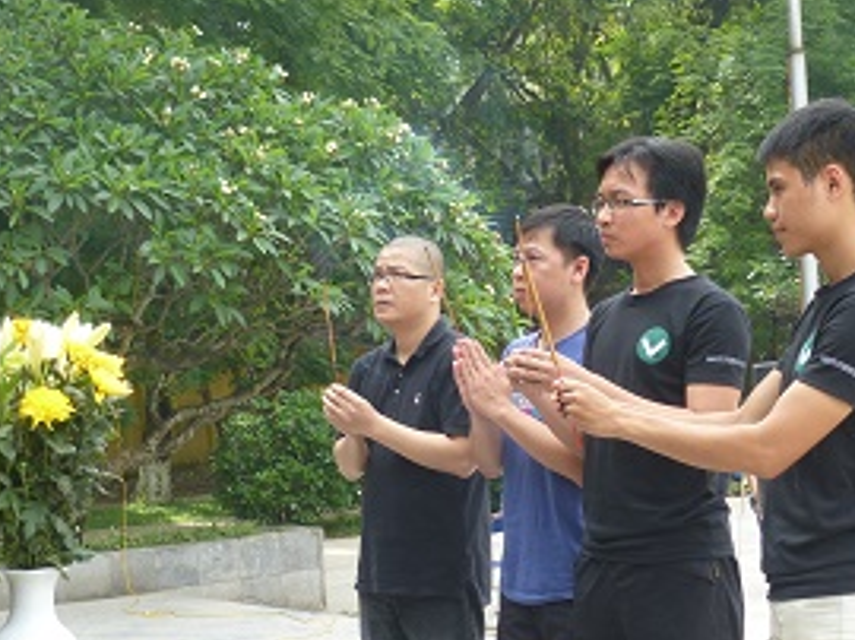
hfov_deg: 24.9
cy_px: 393
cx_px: 301
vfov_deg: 18.8
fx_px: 1925
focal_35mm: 78
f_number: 4.1
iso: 100
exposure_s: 1/100
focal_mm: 8.7
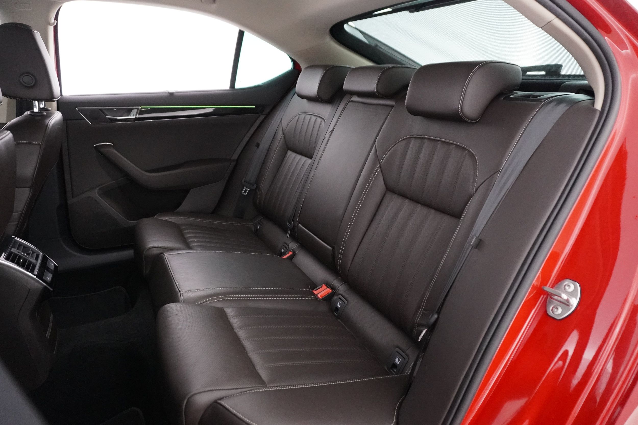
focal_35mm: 24
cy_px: 212
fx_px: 425
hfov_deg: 73.7
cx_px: 319
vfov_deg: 53.1
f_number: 3.5
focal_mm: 16
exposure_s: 1/60
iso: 6400
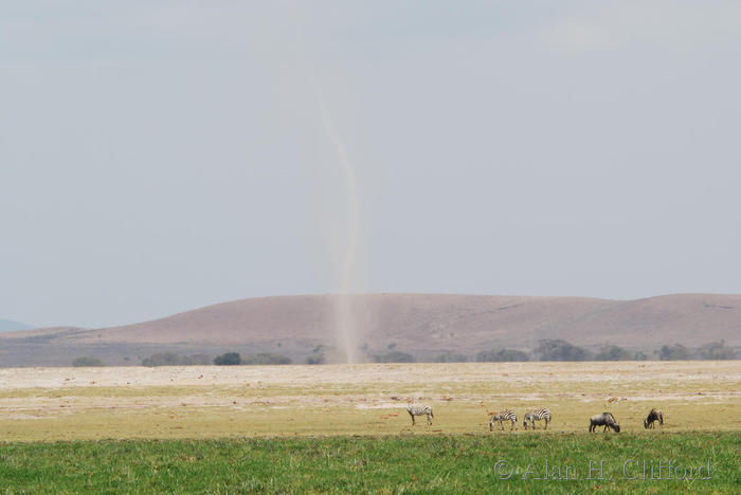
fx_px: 6180
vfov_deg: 4.6
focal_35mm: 300
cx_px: 370
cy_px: 248
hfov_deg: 6.9
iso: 100
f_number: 10
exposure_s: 1/200
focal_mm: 200
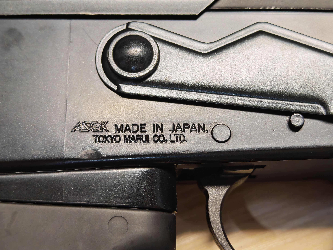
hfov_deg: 39.7
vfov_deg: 30.3
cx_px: 166
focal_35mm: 48
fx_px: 462
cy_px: 125
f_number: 2
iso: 100
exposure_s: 1/100
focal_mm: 6.83
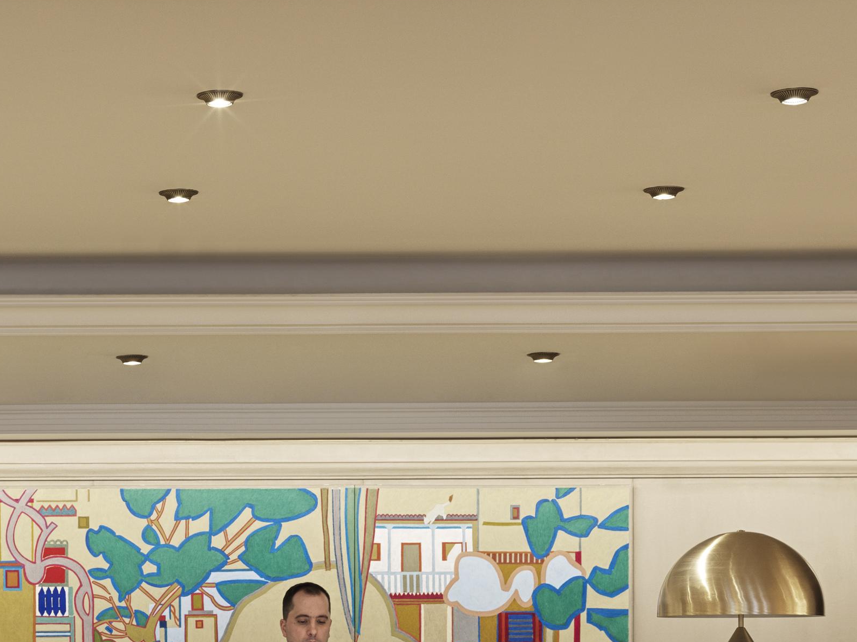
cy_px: 742
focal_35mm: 112
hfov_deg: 17.1
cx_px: -64
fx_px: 2772
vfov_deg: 12.9
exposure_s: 1/2
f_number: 8
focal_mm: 55
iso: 400
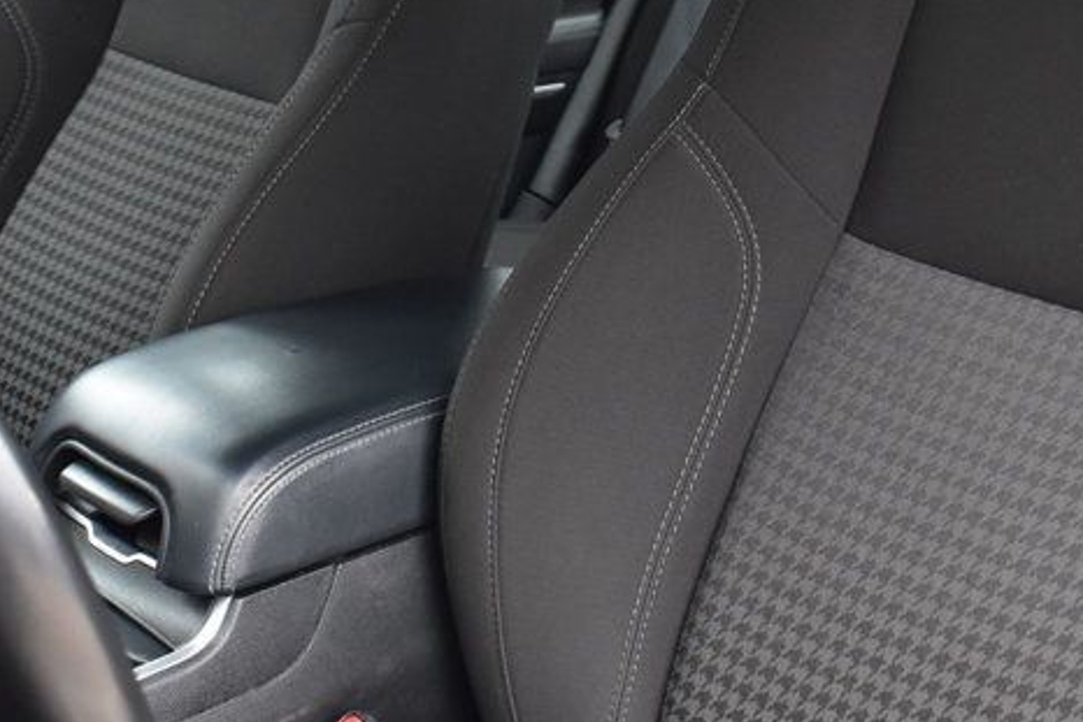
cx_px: 760
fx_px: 2377
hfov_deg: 25.5
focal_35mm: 79
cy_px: 181
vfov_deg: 17.2
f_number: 6.3
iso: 1100
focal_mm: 24
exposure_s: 1/15
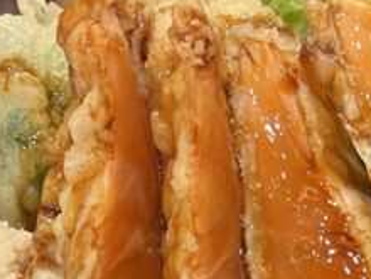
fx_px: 1297
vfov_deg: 11.5
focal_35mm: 121
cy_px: 473
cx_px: 496
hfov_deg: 15.4
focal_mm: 5.1
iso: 250
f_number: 1.6
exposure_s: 1/50
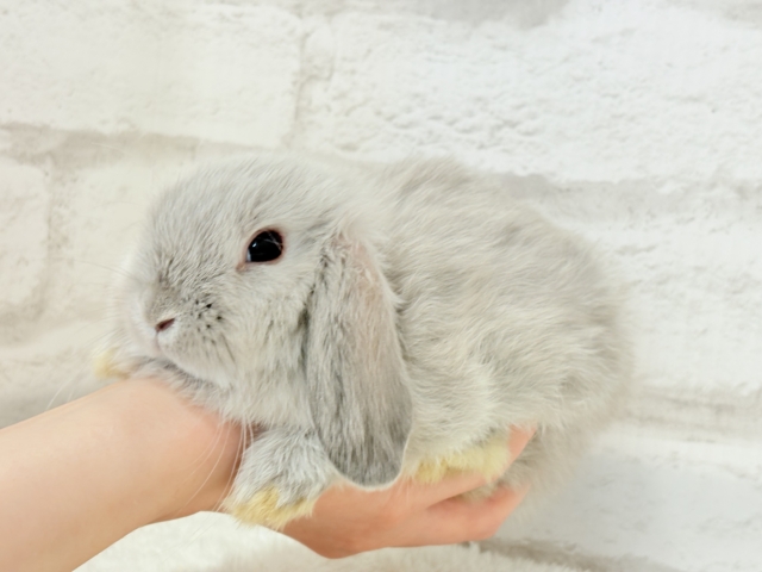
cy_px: 286
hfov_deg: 36.8
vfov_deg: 28.0
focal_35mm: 52
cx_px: 381
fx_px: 1145
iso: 50
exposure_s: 1/50
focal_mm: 5.96
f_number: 1.6
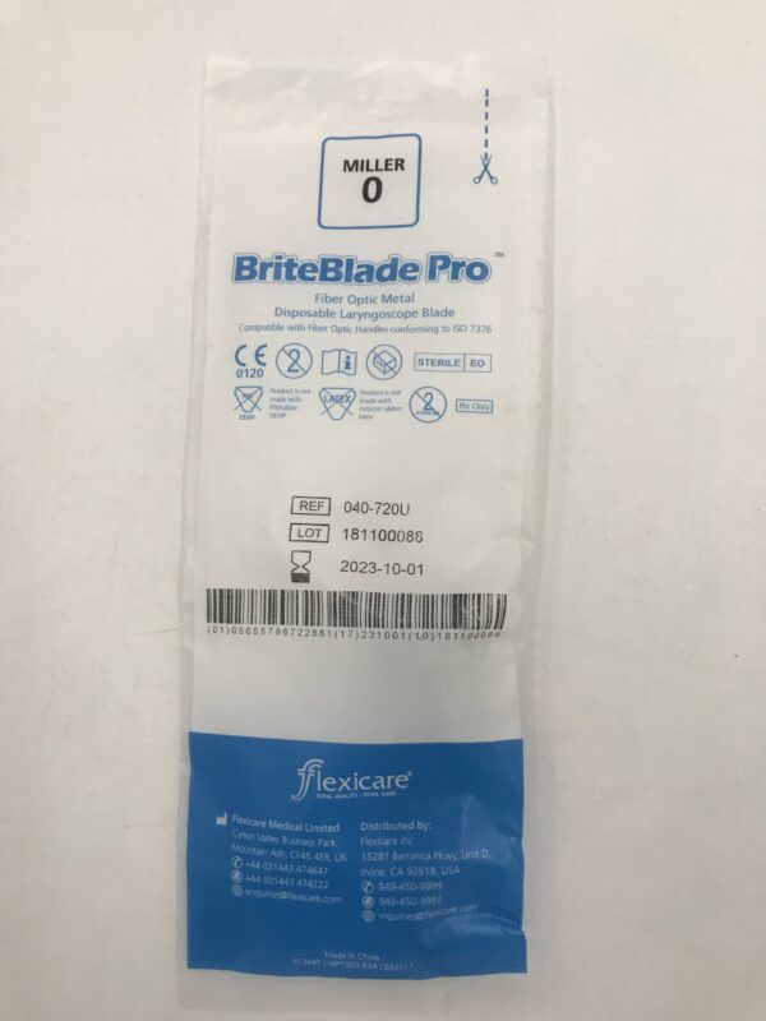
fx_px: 826
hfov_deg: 49.7
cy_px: 510
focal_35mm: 28
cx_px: 383
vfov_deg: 63.4
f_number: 1.8
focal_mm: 3.99
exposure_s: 1/40
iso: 25
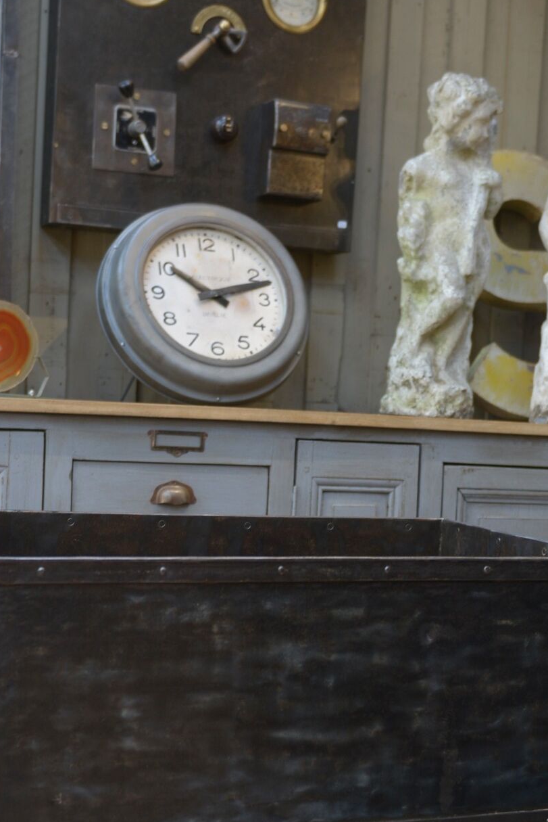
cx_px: 248
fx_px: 1323
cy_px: 510
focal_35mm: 58
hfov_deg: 23.4
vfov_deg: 34.3
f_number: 2.8
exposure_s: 1/50
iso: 320
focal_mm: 29
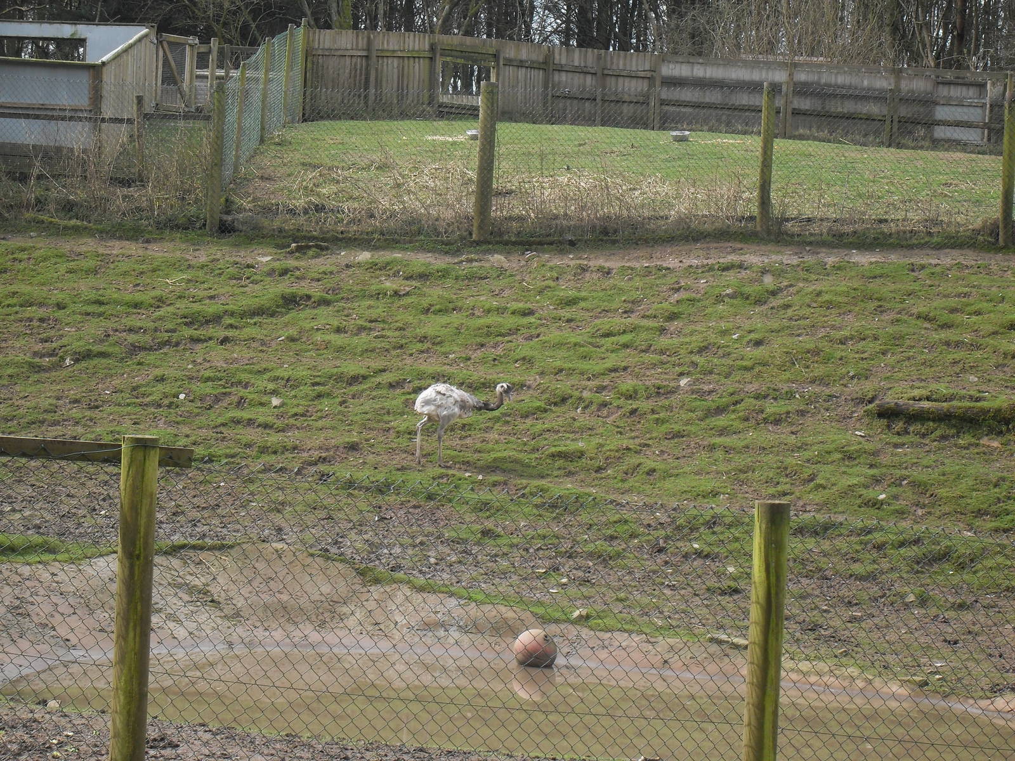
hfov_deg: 17.7
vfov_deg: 13.3
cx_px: 508
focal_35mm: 111
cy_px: 380
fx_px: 3255
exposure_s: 1/125
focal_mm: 18.1
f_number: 5.2
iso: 100
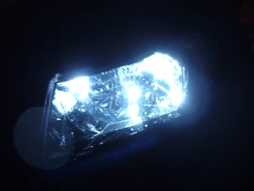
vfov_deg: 40.7
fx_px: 257
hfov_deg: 52.6
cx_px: 127
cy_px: 96
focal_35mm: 35
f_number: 2.8
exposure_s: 1/13
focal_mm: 5.8
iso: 200
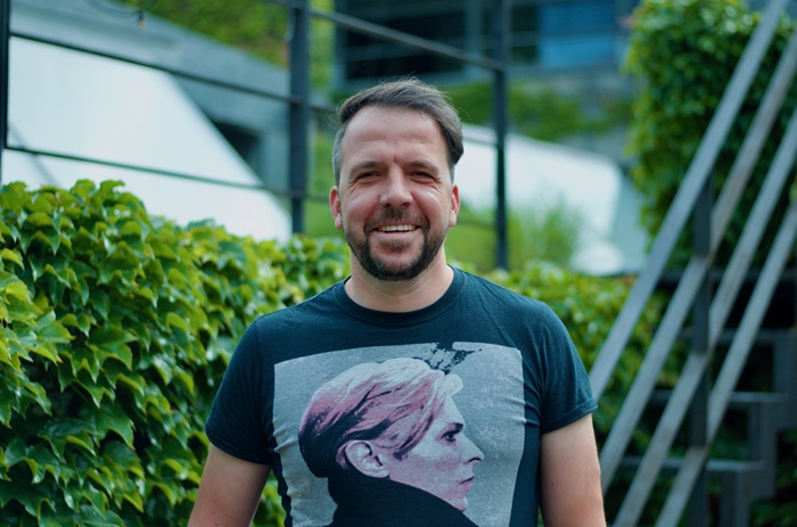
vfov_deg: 18.1
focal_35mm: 75
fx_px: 1656
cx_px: 398
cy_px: 264
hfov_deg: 27.1
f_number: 1.8
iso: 250
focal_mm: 50
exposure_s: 1/3200
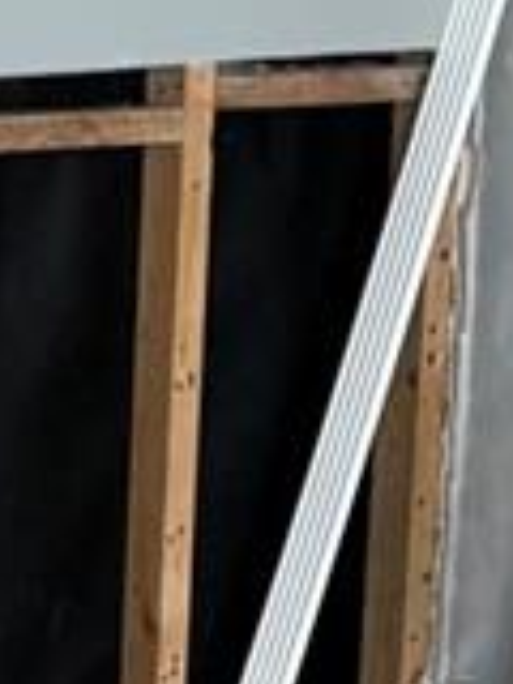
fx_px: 3853
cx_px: -492
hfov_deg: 7.3
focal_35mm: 195
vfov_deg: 9.9
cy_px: 949
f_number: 1.6
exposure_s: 1/121
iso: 125
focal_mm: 5.96
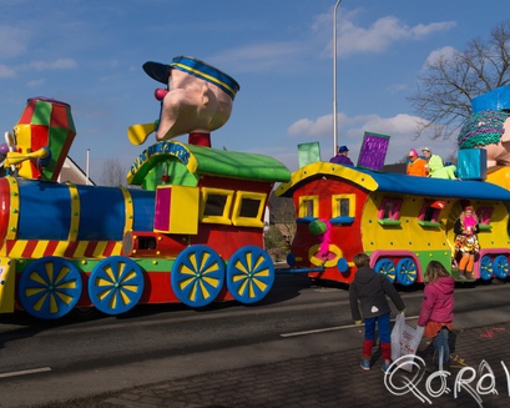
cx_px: 226
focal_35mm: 31
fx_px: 468
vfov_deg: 47.1
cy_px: 204
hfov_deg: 57.0
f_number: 9
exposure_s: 1/1250
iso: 400
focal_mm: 18
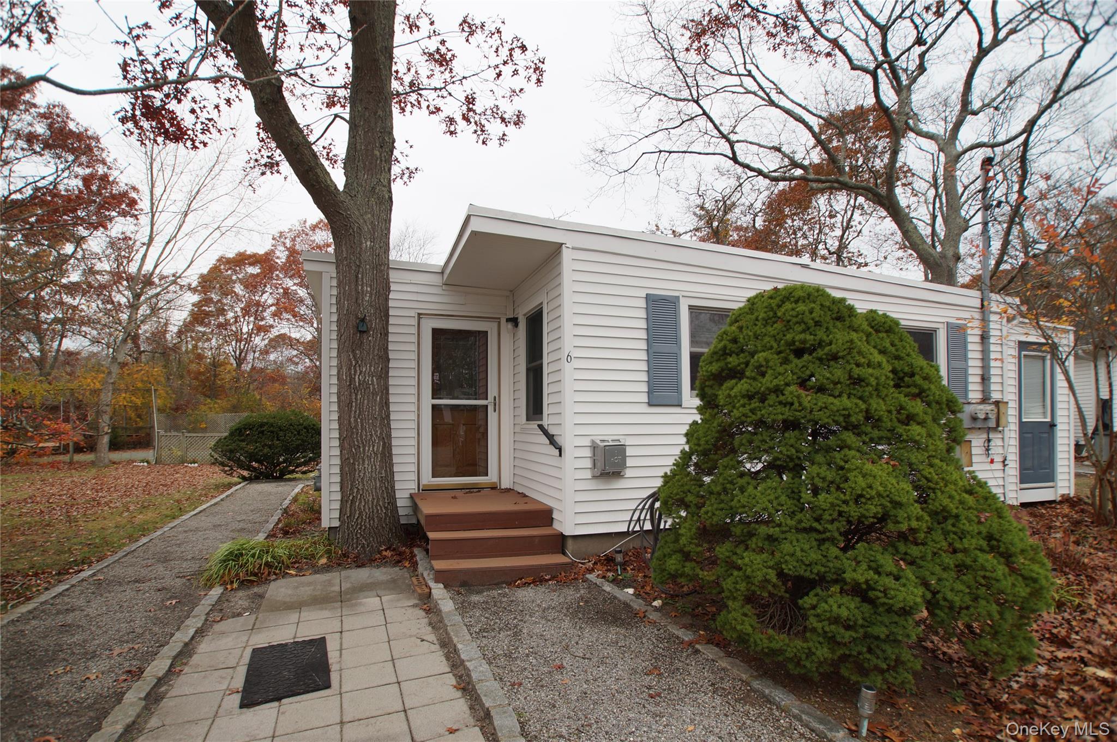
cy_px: 371
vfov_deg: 71.9
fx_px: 511
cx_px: 558
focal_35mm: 16
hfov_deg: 95.1
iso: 100
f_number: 5.6
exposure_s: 1/100
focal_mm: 11
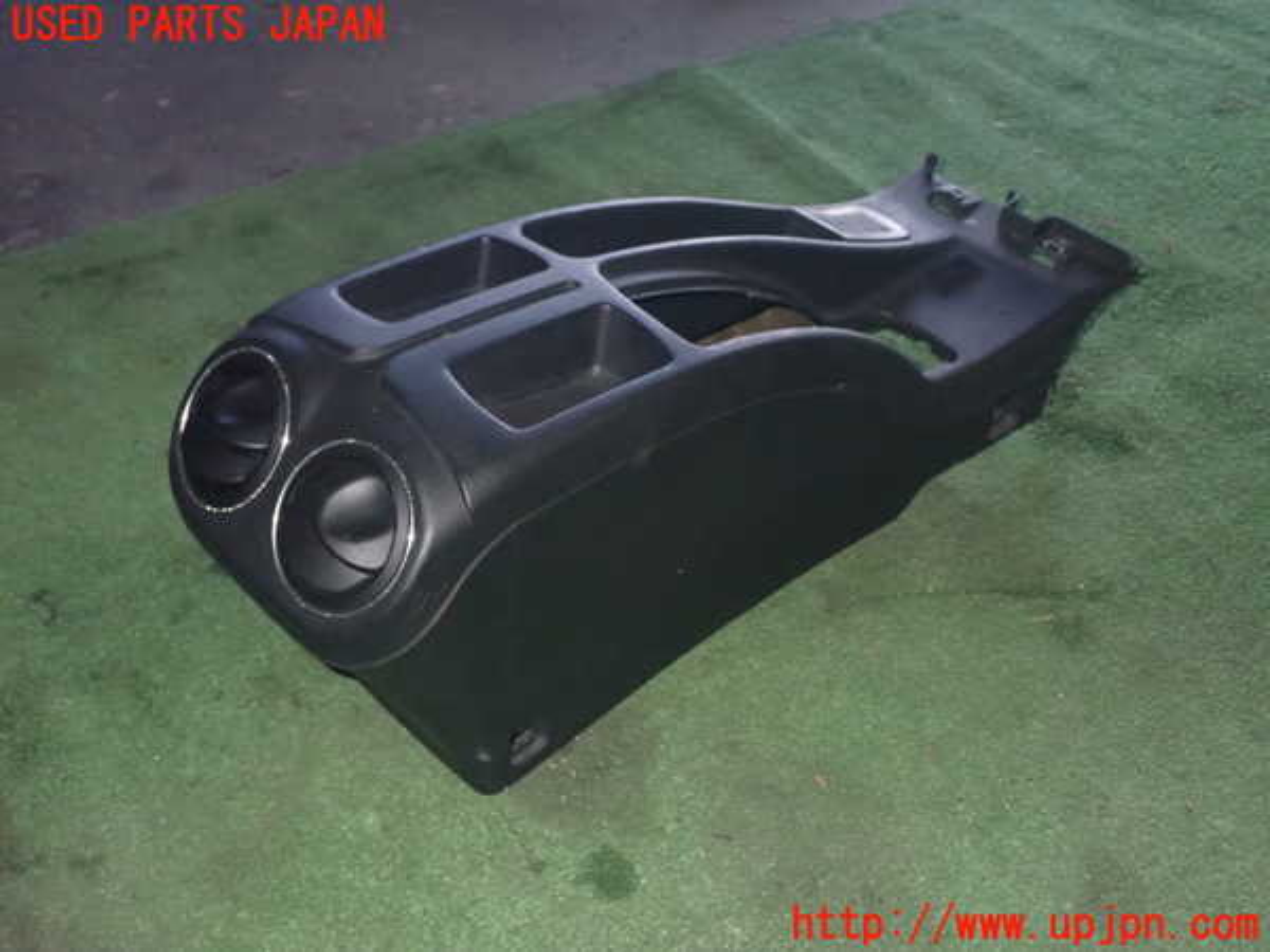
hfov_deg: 42.9
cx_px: 635
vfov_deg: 32.9
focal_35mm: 44
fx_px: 1614
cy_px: 476
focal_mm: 7.84
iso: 1250
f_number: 9
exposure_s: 1/40
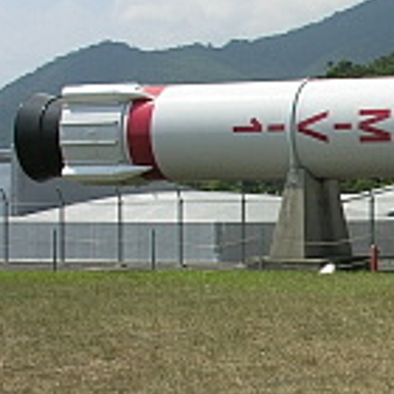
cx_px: 591
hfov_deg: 15.2
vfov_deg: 16.4
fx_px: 1365
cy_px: 242
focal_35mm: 106
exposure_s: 1/262
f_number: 6.3
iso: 50
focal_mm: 8.9
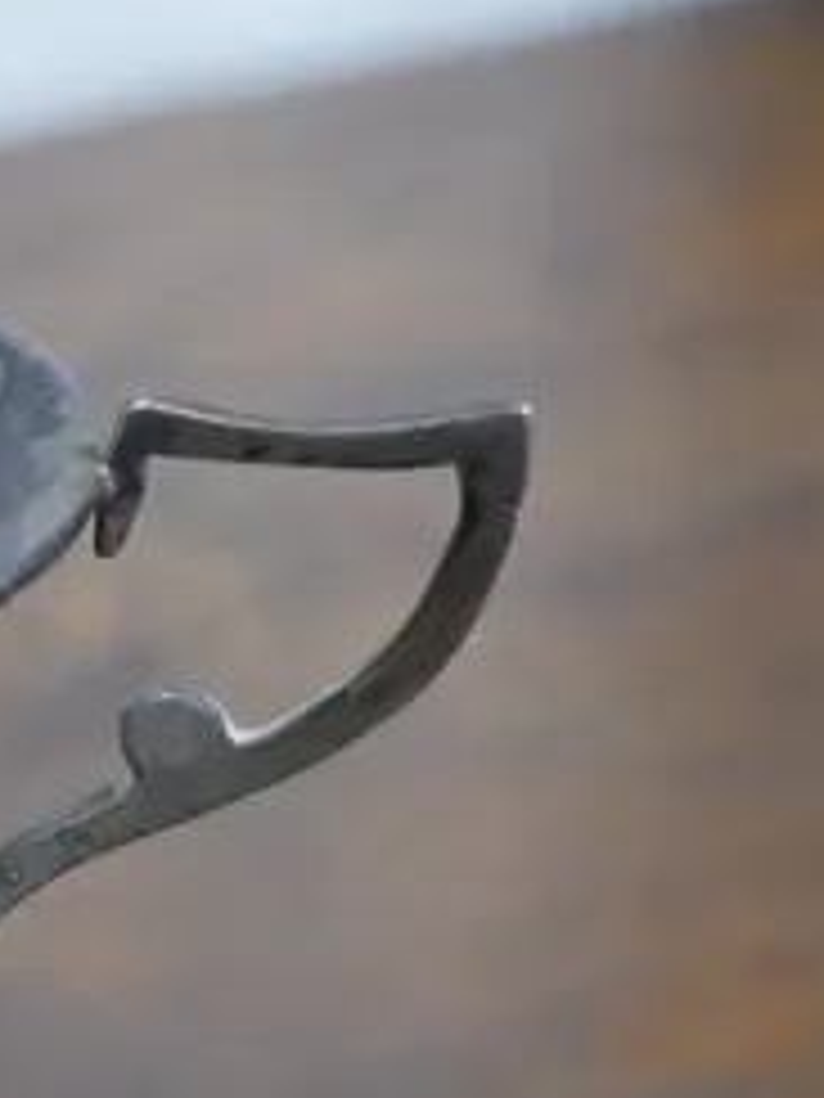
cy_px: 2178
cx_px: -232
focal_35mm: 193
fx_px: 6126
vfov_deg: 9.6
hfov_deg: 7.6
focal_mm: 23
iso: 1250
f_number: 5.6
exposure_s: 1/60
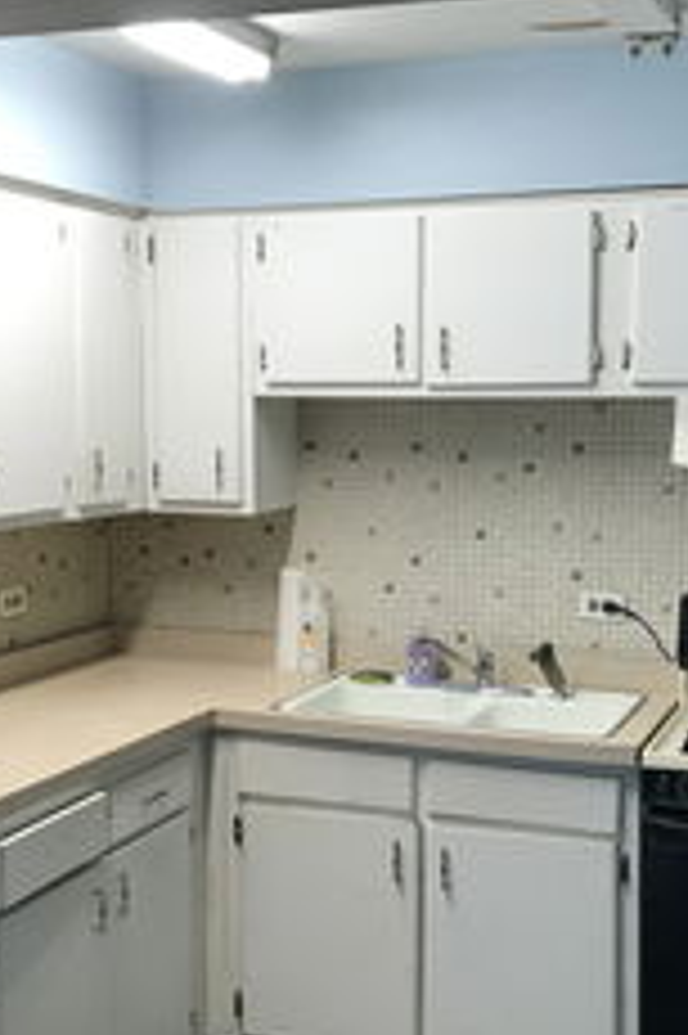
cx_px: 357
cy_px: 612
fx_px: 1550
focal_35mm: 54
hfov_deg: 25.0
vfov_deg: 36.8
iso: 20
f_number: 1.8
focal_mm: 3.99
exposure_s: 1/40
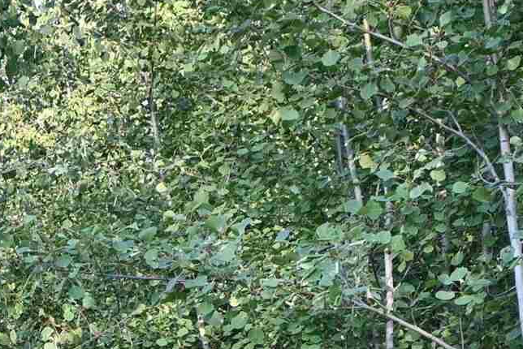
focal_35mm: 147
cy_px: 825
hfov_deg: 13.9
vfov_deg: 8.6
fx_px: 2130
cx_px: 94
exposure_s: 1/250
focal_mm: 20.5
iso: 360
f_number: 4.8
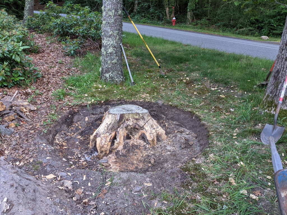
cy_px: 108
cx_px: 144
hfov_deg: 65.3
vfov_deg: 51.4
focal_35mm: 27
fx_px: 224
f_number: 1.8
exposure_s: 1/30
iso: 62
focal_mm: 4.44
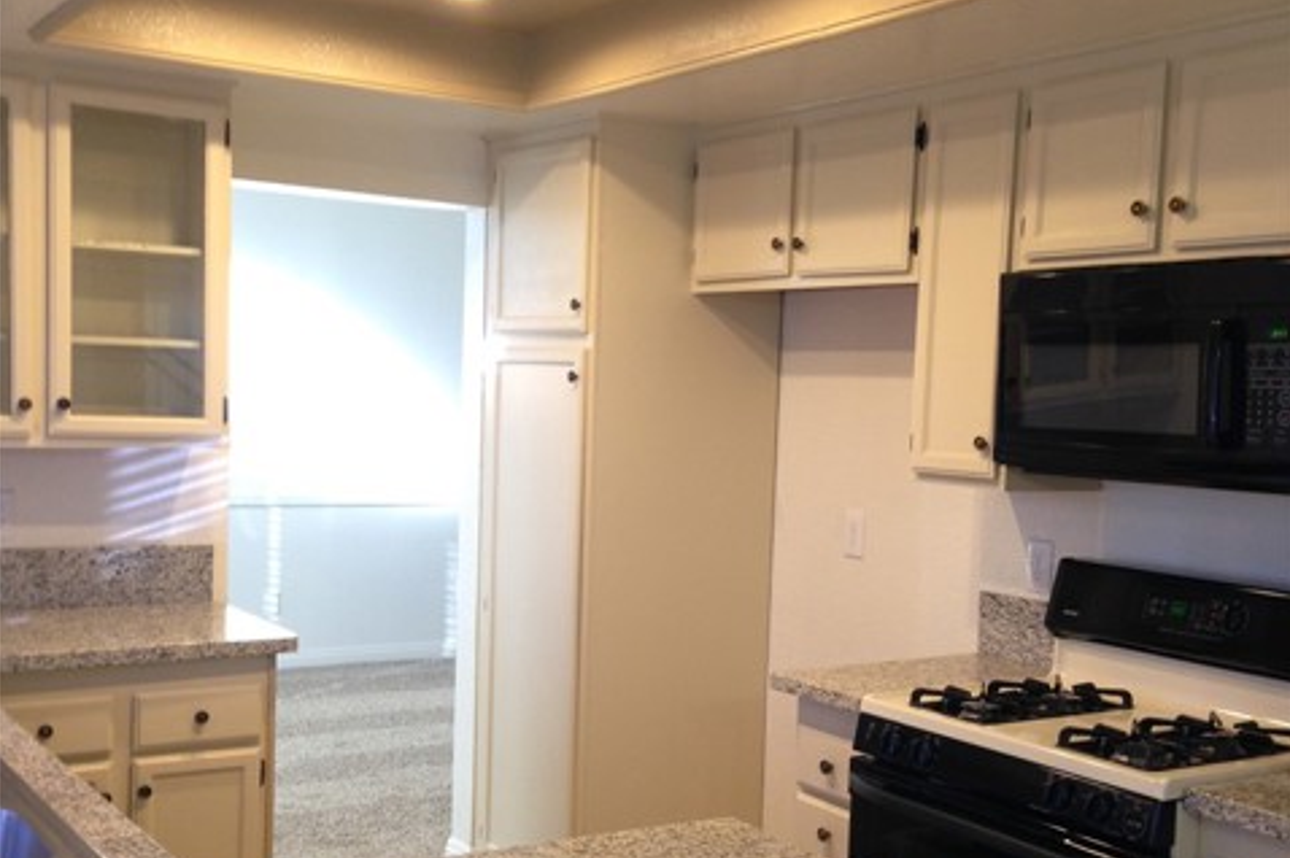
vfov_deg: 29.1
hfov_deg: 42.8
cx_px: 645
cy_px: 507
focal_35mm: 46
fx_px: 1647
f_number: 2.4
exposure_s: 1/20
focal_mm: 4.12
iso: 80
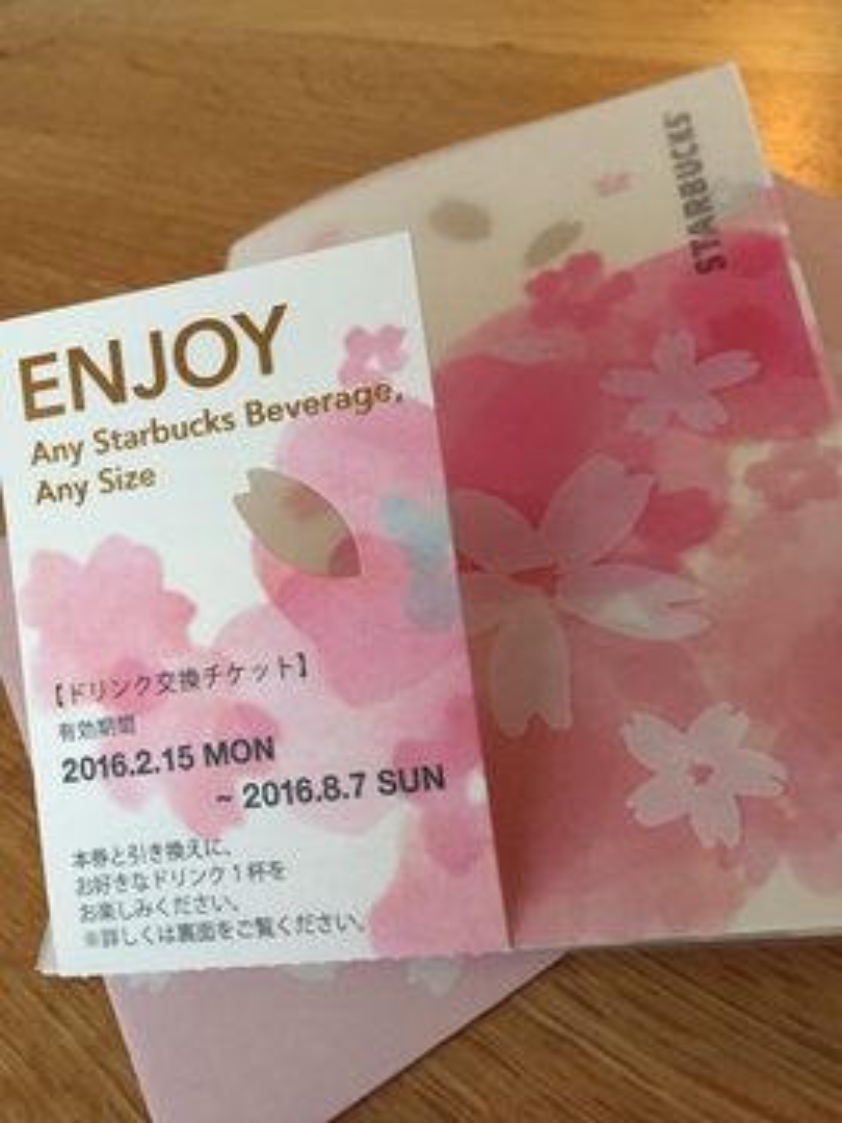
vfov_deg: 61.7
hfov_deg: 48.2
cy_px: 562
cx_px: 421
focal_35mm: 29
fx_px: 941
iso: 160
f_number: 2.2
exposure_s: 1/30
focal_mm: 4.15
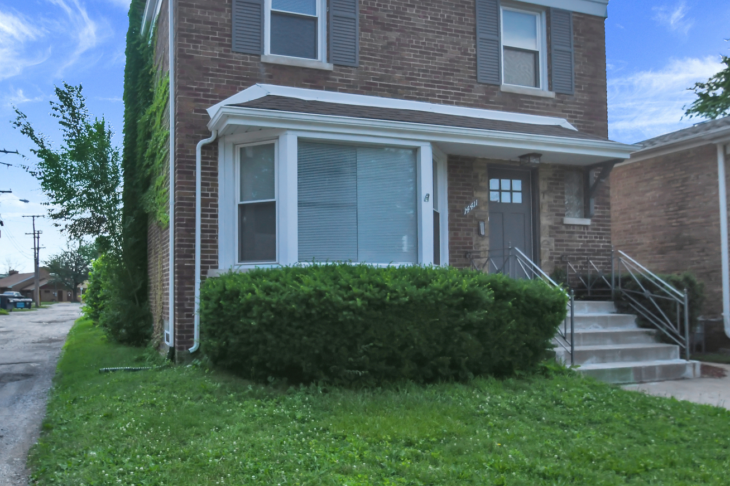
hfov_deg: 69.4
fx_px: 527
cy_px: 205
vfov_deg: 49.4
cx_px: 367
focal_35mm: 26
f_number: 5
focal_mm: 14
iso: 640
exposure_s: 1/8000
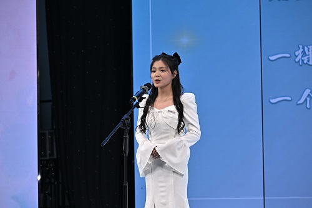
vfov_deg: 9.1
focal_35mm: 150
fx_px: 1299
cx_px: 156
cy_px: 104
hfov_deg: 13.7
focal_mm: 100
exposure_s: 1/160
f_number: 5.6
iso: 400
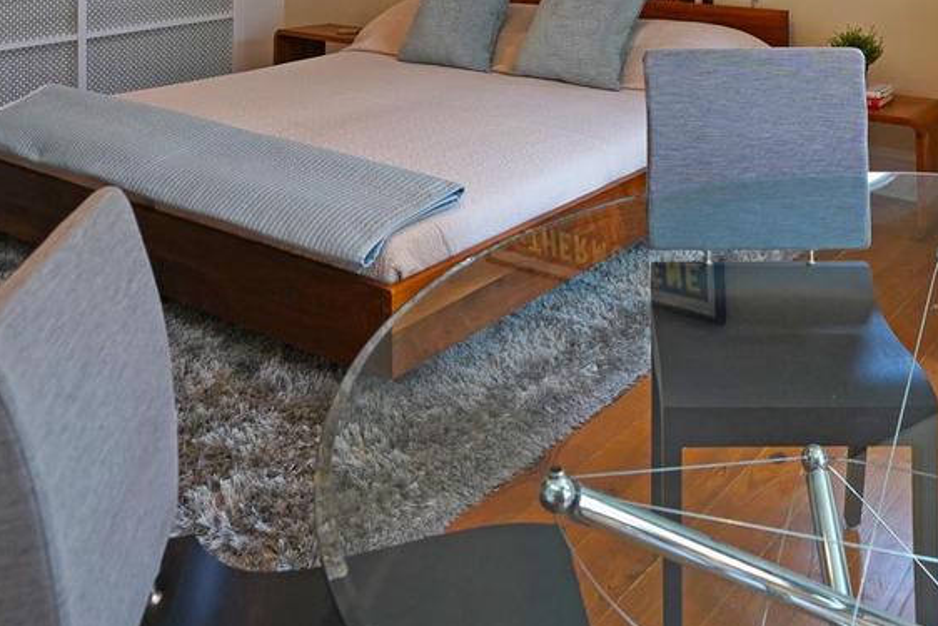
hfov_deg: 46.8
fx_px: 1068
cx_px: 606
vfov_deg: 28.2
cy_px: -139
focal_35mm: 41
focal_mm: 16
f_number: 4
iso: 640
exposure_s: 1/160
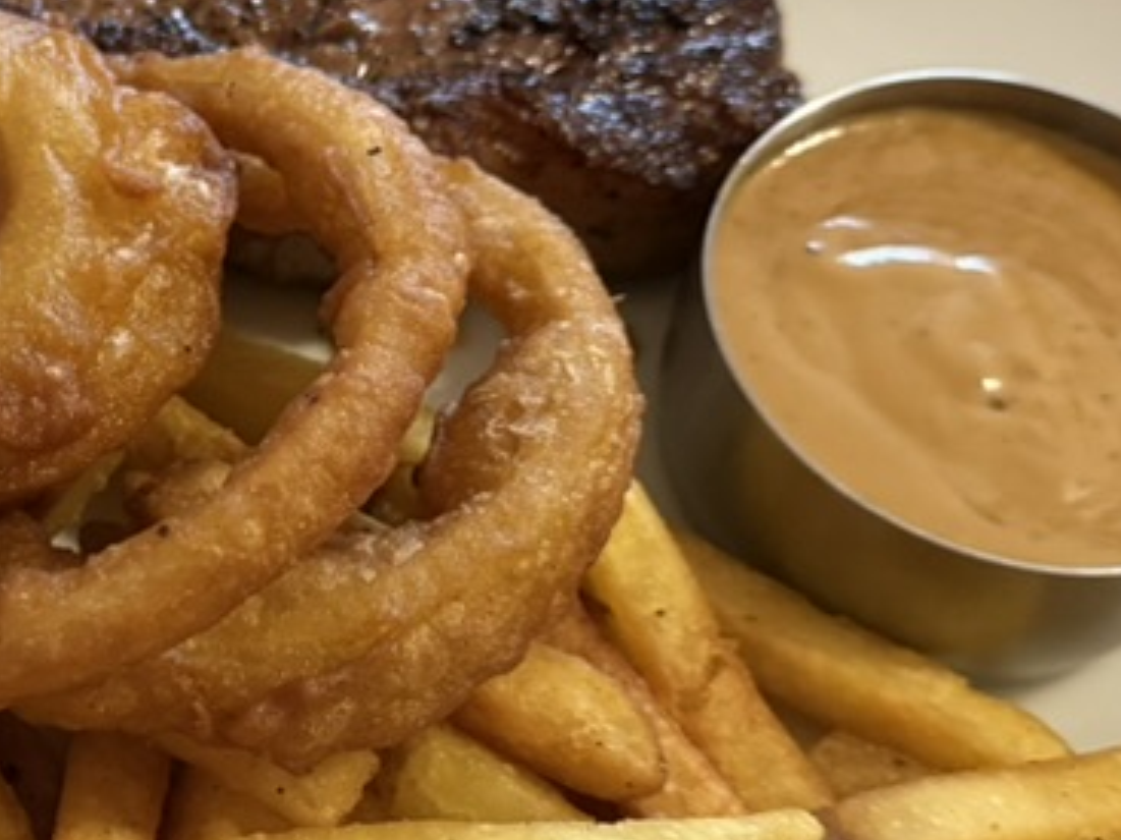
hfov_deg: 27.7
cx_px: 73
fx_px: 2169
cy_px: 418
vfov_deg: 21.9
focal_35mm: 67
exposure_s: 1/33
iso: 640
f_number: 1.78
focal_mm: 6.76
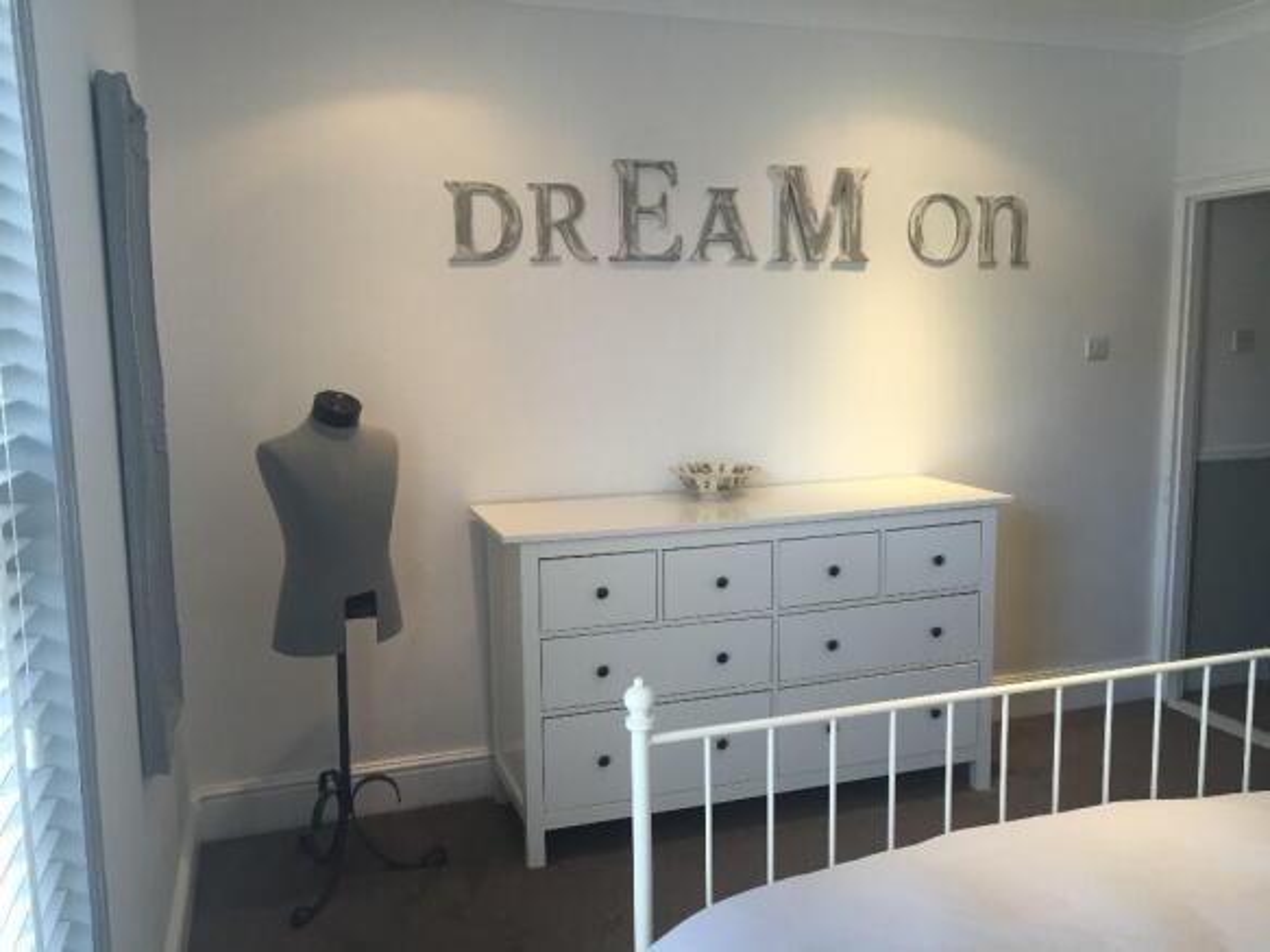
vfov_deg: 48.2
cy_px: 476
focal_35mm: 29
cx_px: 635
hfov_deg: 61.7
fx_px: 1064
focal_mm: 4.15
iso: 40
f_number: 2.2
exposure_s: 1/33
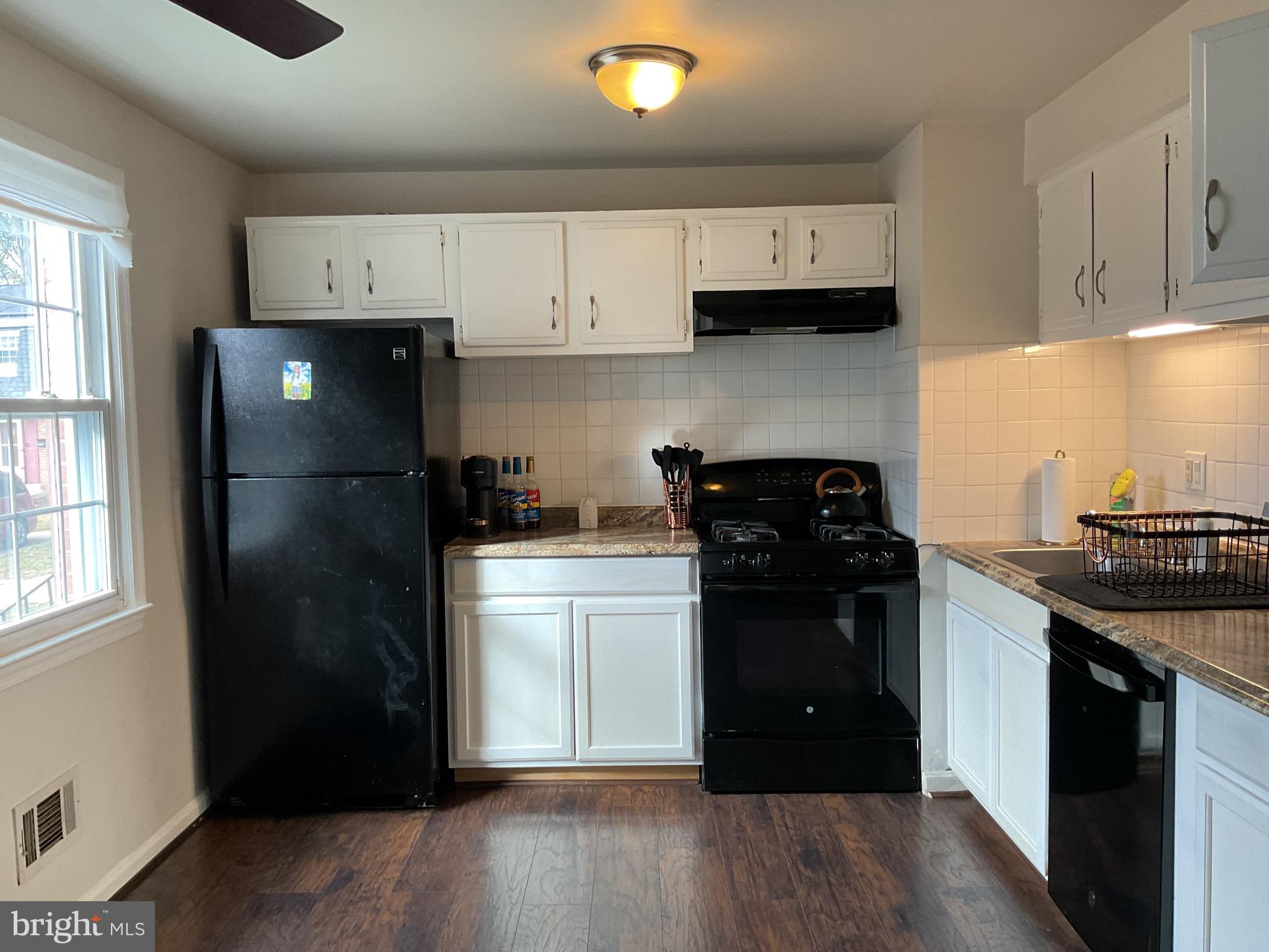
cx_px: 634
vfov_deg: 48.2
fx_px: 1063
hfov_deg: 61.7
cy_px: 476
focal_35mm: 29
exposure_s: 1/60
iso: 64
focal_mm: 3
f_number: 1.8
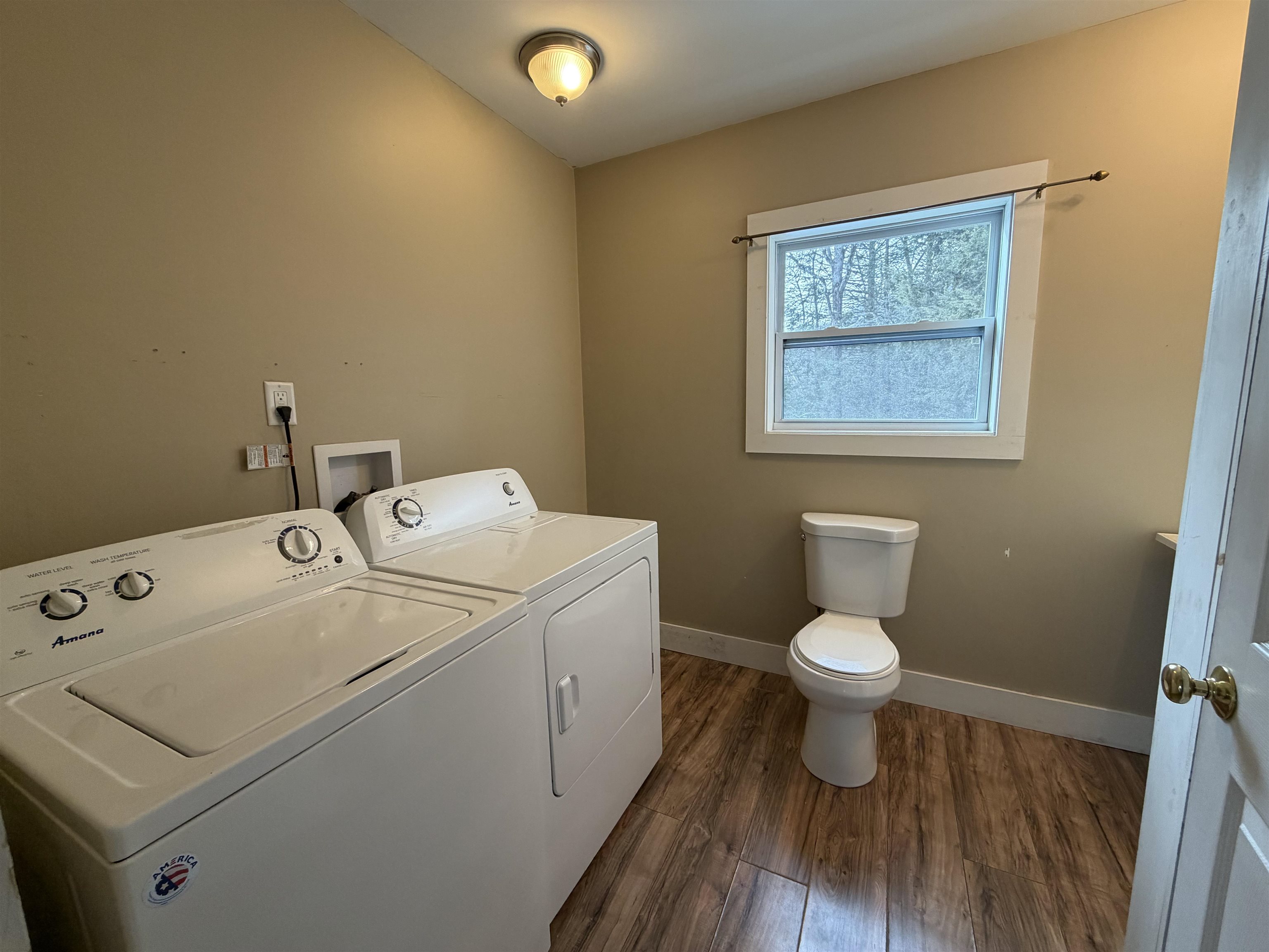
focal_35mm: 14
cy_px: 476
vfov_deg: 85.7
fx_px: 513
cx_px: 634
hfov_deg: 102.1
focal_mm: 2.22
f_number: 2.2
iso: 200
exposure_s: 1/120
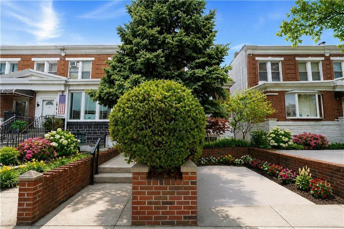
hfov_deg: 88.5
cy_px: 114
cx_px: 172
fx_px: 177
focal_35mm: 18
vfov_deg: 65.9
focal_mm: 18.5
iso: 160
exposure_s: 1/160
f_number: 7.1
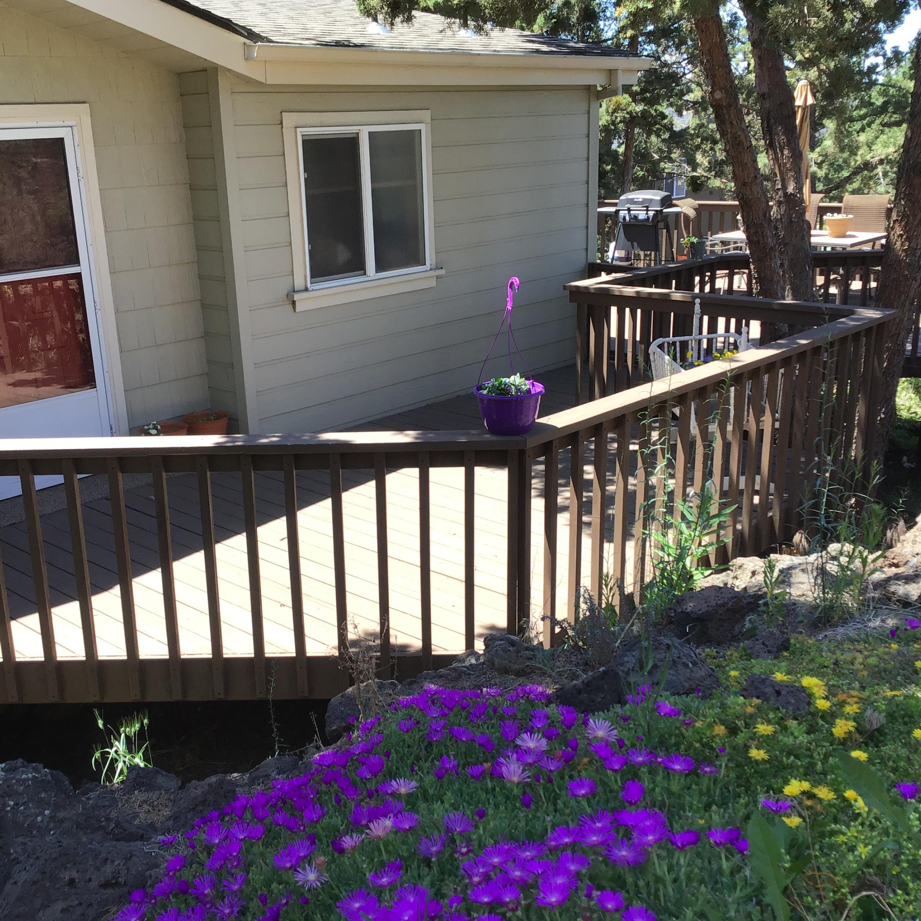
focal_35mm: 37
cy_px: 459
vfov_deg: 44.9
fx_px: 1114
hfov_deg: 44.8
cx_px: 402
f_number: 2.4
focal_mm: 3.3
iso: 25
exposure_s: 1/212
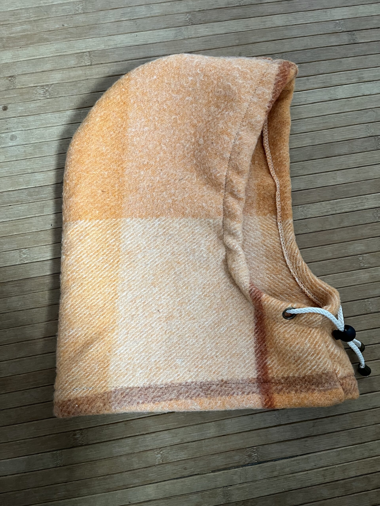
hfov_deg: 53.1
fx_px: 381
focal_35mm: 26
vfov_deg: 67.3
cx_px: 190
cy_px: 253
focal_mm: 5.1
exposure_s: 1/60
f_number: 1.6
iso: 250
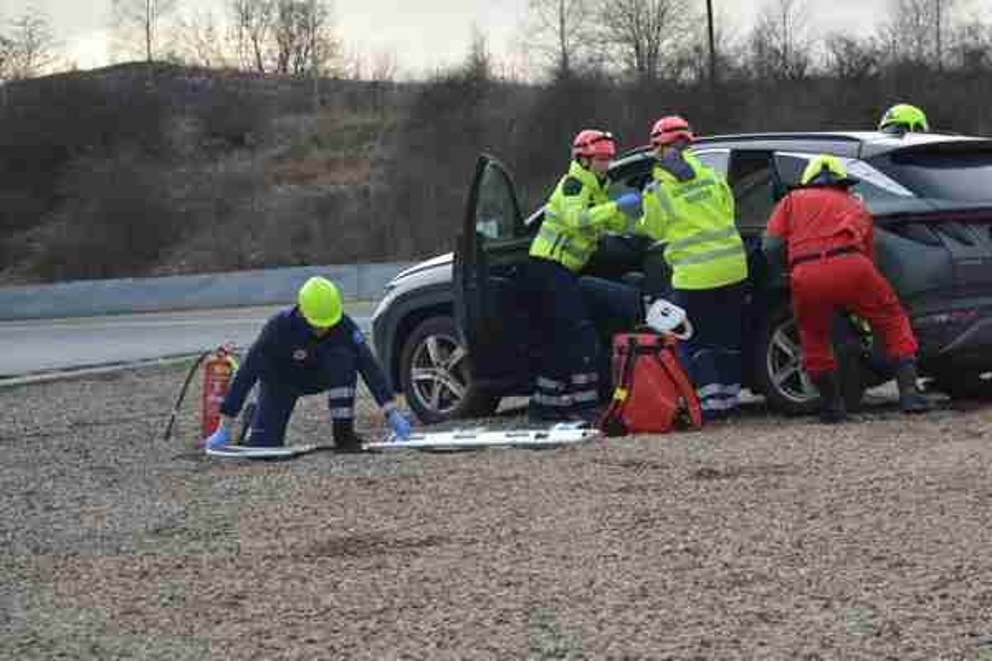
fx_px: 2893
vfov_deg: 13.0
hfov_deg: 19.5
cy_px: 330
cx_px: 496
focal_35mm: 105
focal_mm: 70
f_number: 6.3
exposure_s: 1/1600
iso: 400
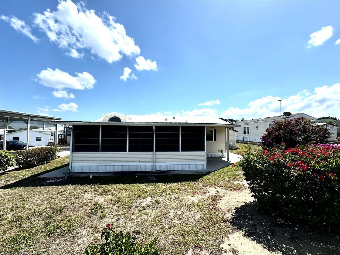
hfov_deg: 102.1
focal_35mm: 14
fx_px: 138
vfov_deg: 85.7
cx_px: 170
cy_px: 128
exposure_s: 1/3390
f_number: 2.2
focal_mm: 2.22
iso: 50
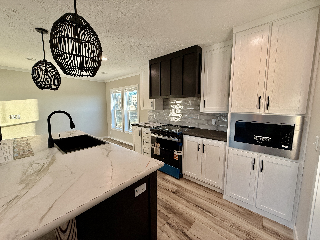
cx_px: 160
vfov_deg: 85.7
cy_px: 120
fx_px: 129
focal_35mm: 14
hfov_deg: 102.1
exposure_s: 1/120
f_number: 2.2
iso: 125
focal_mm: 2.22
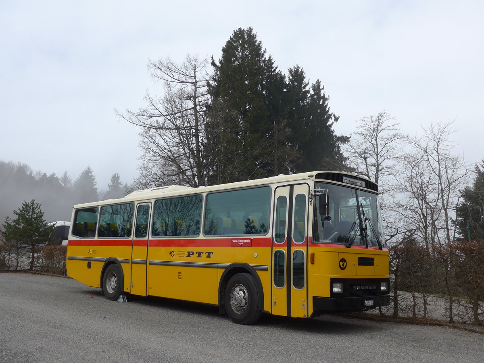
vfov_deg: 41.8
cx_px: 242
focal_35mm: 34
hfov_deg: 54.0
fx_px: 475
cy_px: 182
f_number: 2.8
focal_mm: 7
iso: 80
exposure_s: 1/1600
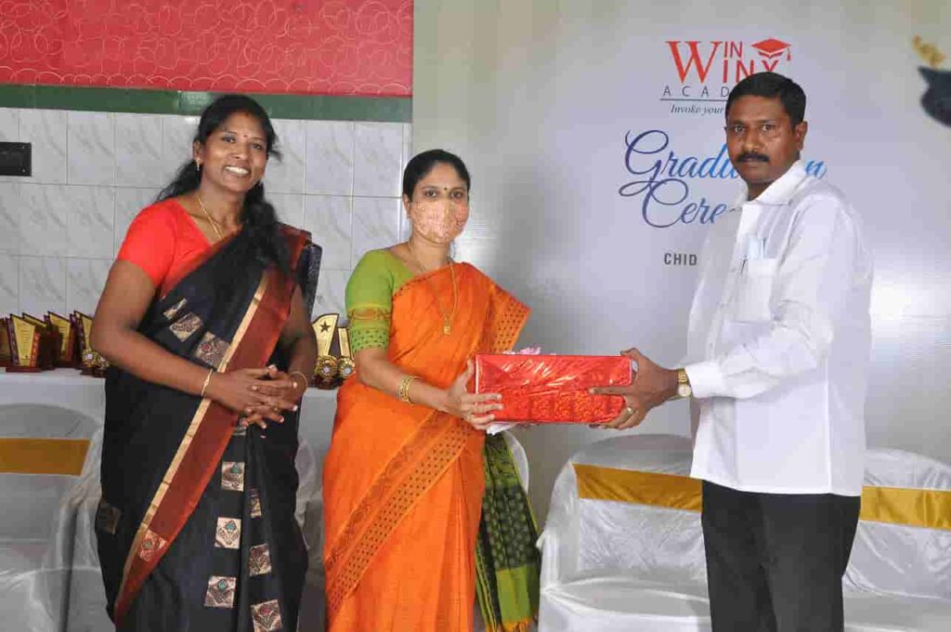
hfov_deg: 38.9
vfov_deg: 26.4
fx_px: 1346
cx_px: 476
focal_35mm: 51
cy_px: 316
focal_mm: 34
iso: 200
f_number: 11
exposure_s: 1/125
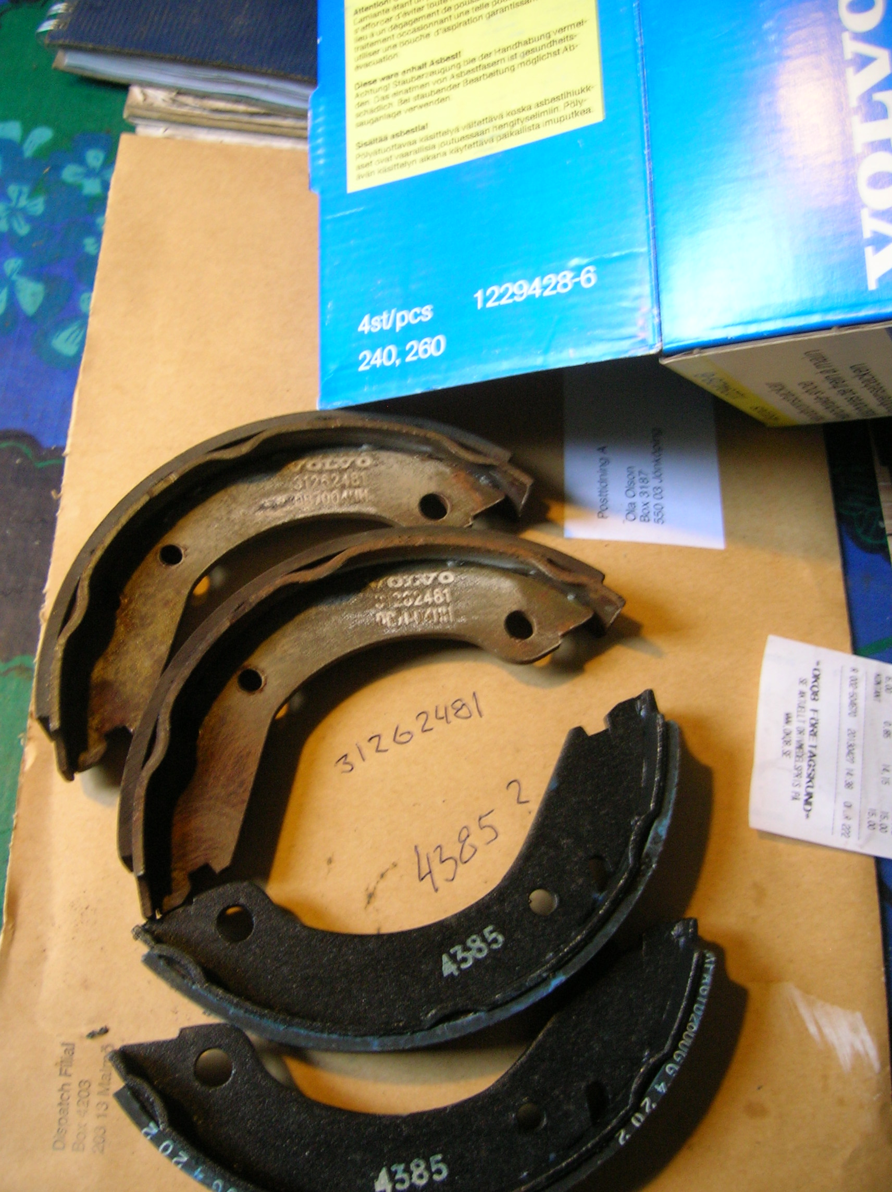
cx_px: 446
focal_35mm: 34
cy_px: 596
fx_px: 1170
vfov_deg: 54.0
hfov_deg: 41.7
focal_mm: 5.7
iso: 100
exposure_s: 1/5.6
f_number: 2.9
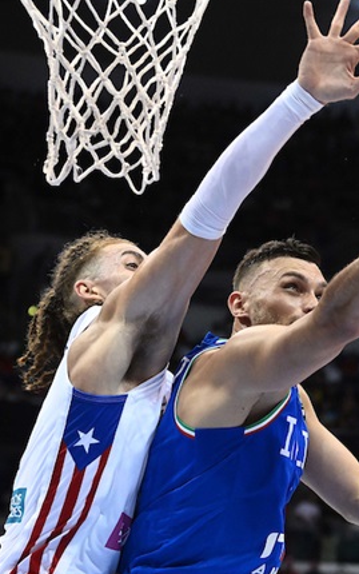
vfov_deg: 12.6
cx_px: 251
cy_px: 426
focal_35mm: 166
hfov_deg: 7.9
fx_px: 2597
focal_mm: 70
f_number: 3.5
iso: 2500
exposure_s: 1/1250
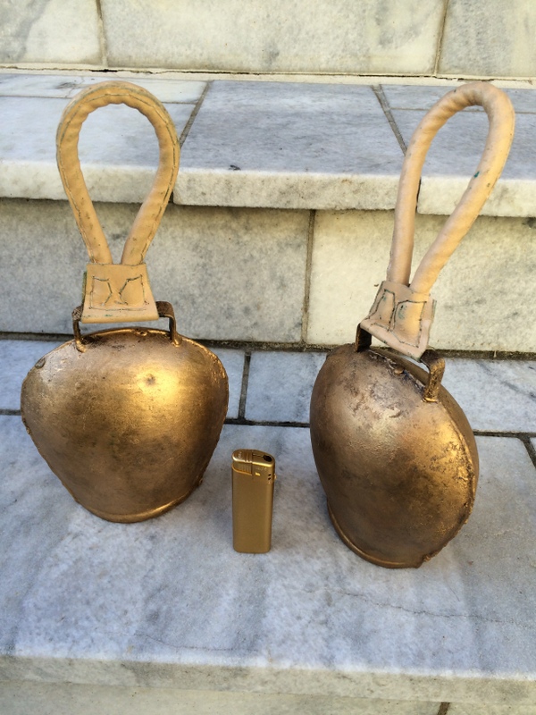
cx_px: 268
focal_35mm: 29
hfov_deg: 48.2
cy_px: 358
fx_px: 599
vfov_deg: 61.7
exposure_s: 1/277
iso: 32
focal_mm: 4.15
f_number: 2.2
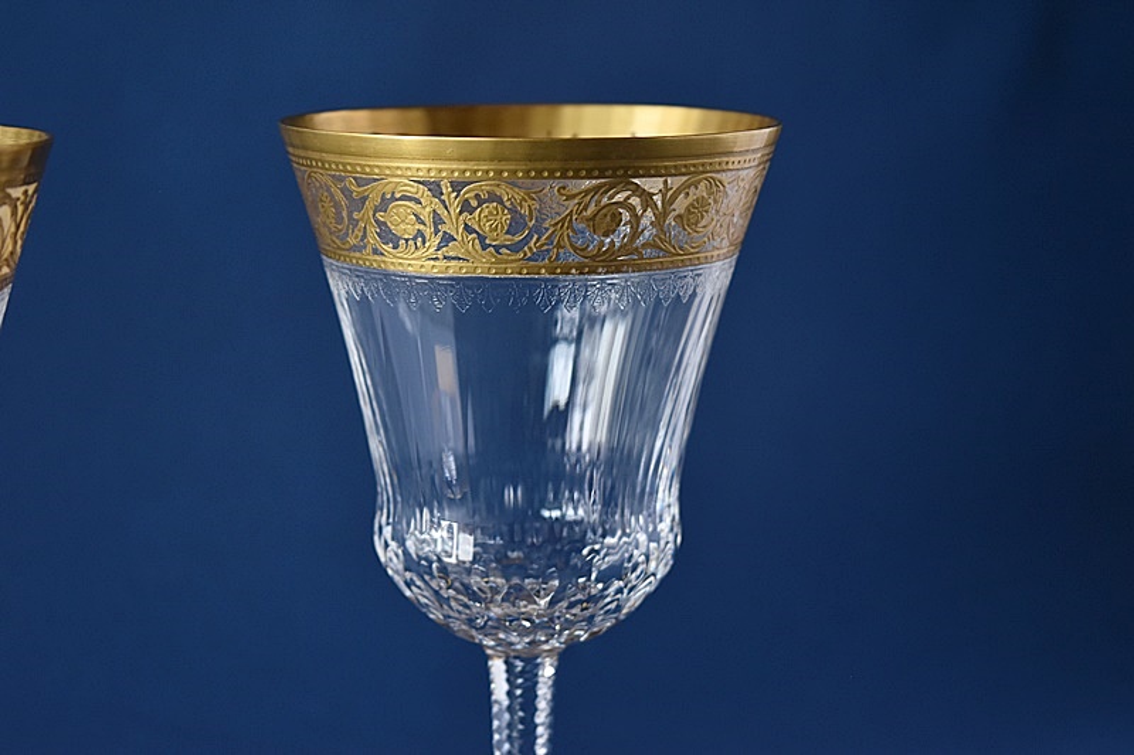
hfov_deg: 24.6
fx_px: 2598
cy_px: 378
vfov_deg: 16.5
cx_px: 567
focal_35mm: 82
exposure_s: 1/10
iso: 800
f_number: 5.6
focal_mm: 55
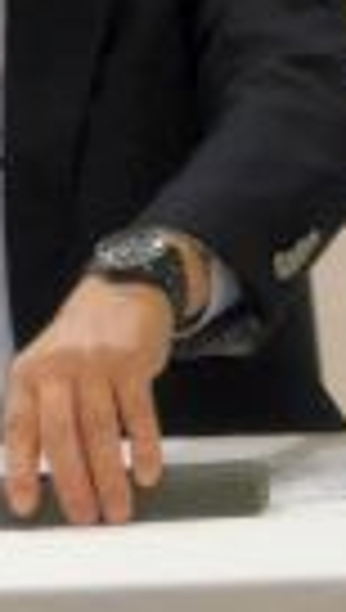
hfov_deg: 1.8
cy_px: -29
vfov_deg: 3.1
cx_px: -234
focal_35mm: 689
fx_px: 11182
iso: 800
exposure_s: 1/15
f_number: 5.4
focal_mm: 35.9
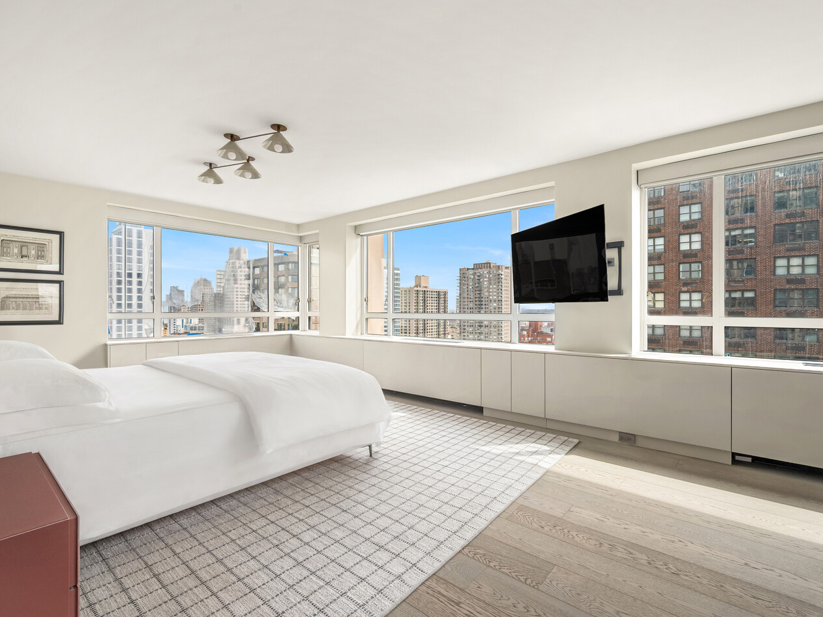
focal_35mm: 16
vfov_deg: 78.1
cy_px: 296
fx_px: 380
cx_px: 426
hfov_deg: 94.5
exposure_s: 1/10
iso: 400
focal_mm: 14
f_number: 9
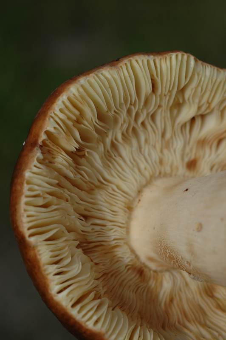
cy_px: 170
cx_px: 113
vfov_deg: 22.6
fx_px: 849
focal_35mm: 90
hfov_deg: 15.2
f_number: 11
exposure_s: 1/500
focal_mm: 60
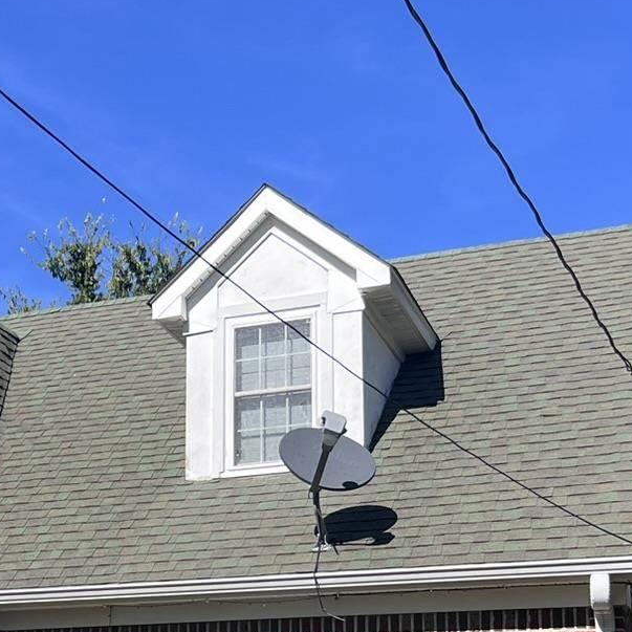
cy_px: 623
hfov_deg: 21.5
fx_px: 1611
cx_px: 8
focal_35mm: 78
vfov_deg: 21.5
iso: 50
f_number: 1.5
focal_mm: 5.7
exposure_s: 1/3704
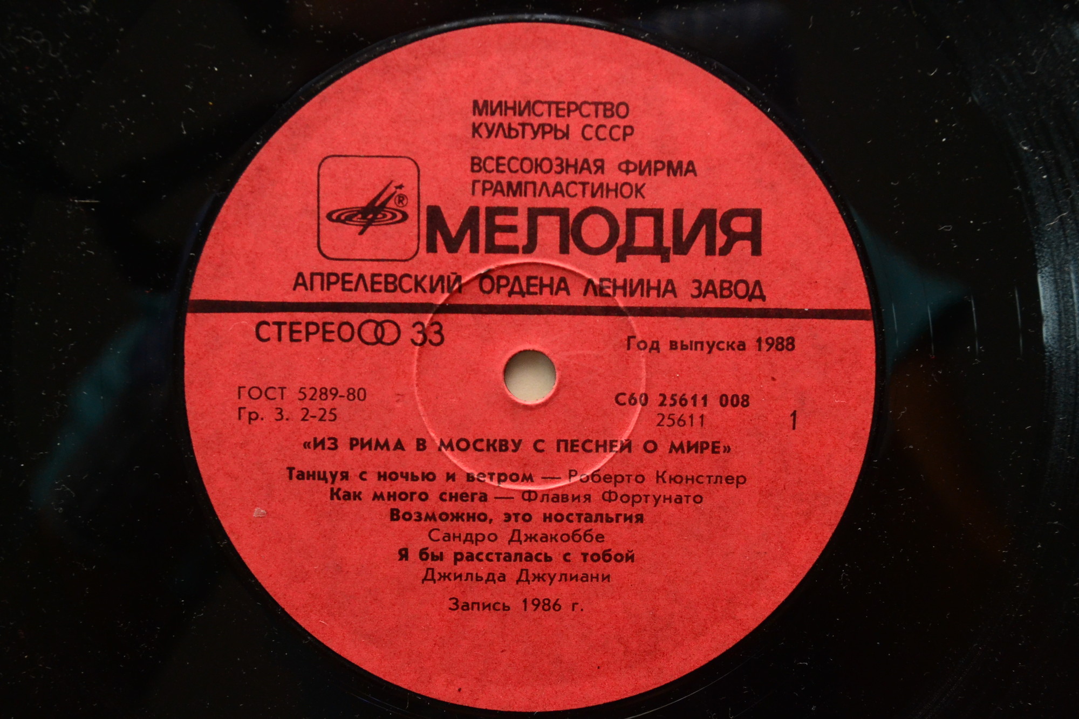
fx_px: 1573
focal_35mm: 52
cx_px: 540
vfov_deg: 25.7
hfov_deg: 37.9
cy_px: 360
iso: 1600
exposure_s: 1/125
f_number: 7.1
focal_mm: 35
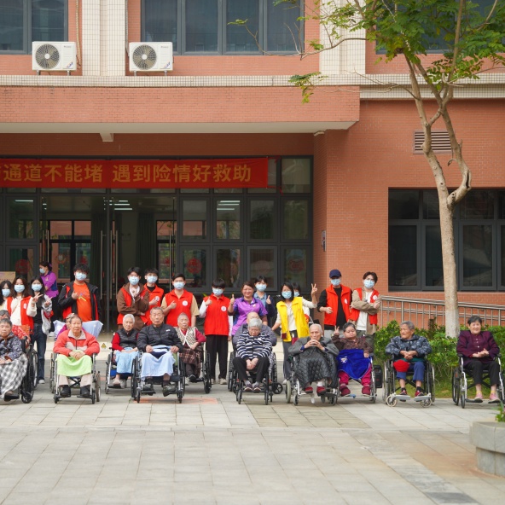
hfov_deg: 18.6
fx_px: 1535
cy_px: 251
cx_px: 165
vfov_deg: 18.7
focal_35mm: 93
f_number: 2.8
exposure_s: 1/640
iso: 100
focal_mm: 72
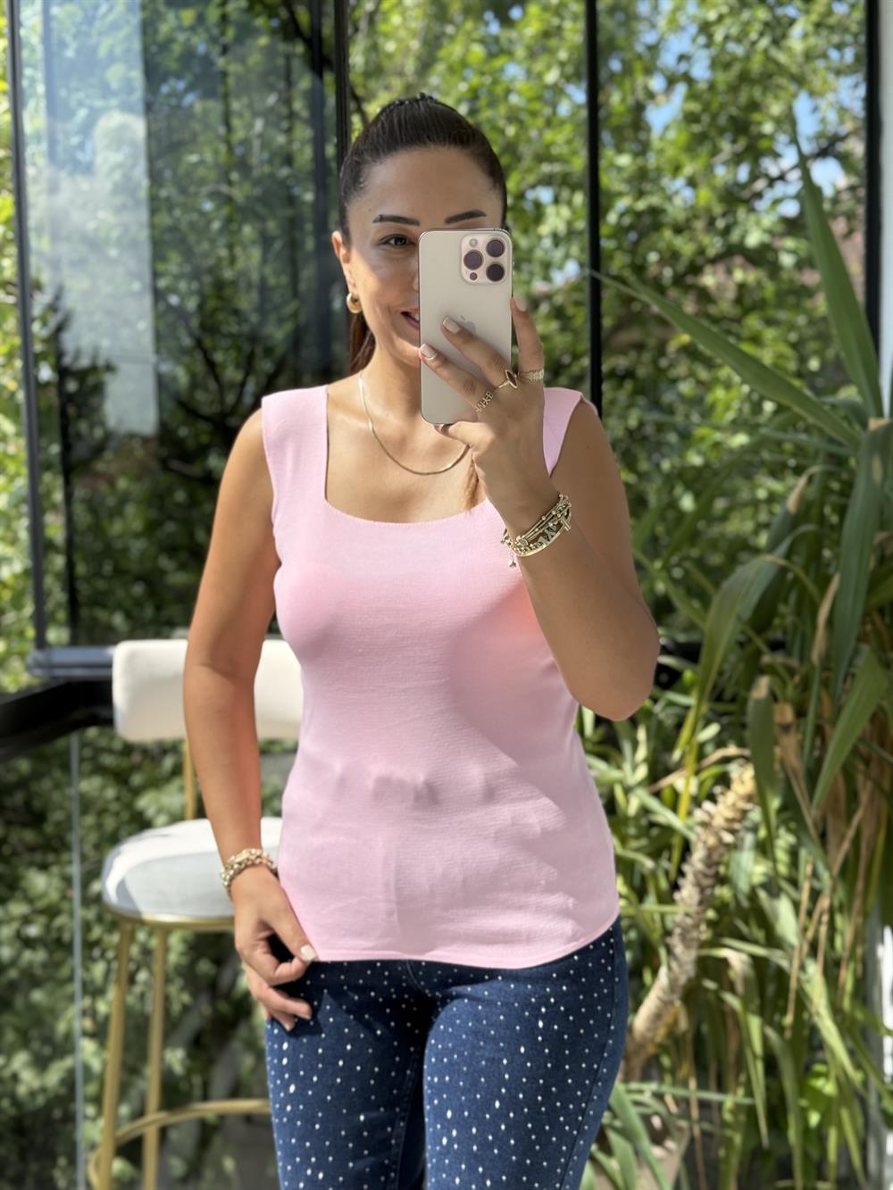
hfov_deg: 30.3
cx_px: 446
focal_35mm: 48
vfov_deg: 39.7
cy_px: 595
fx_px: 1651
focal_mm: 6.76
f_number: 1.78
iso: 64
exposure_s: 1/1116
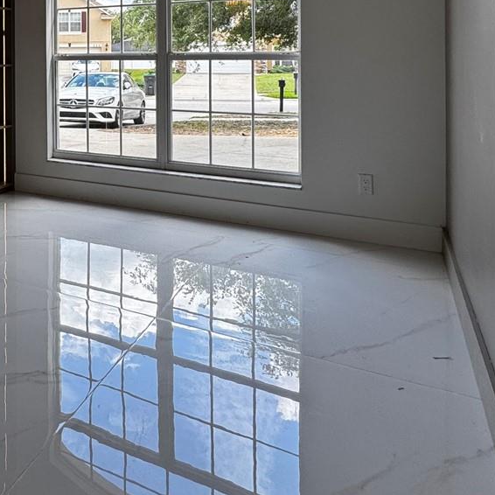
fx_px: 566
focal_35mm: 35
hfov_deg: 42.7
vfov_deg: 43.4
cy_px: 55
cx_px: 36
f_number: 2.2
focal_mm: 2.22
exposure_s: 1/236
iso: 40
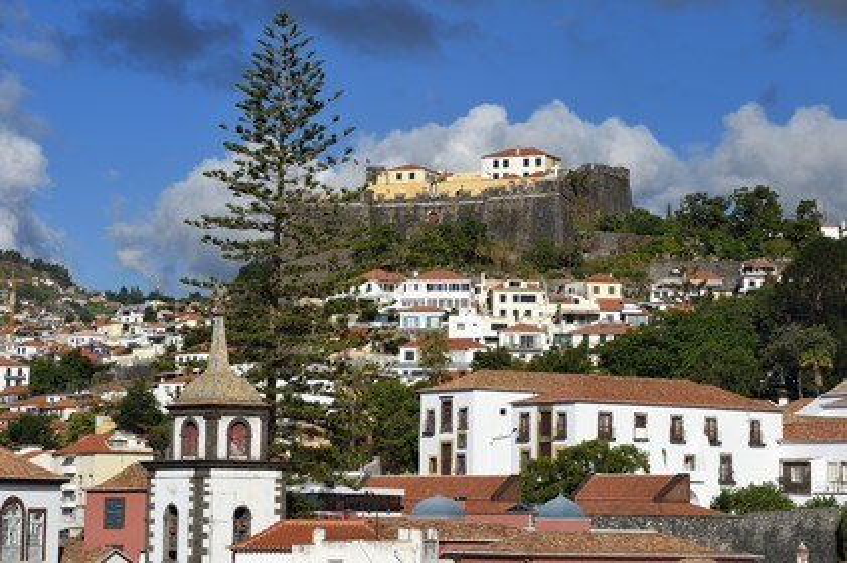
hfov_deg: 18.3
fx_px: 2633
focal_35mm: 112
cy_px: 282
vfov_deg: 12.2
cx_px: 424
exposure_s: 1/500
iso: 200
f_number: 11
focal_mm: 112
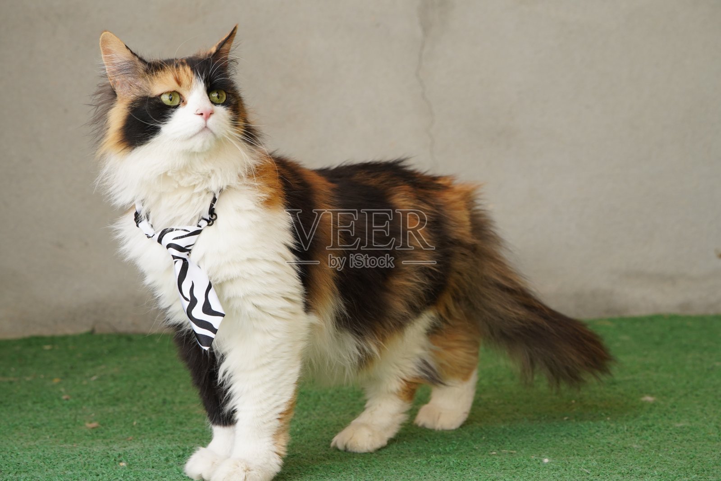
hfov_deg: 16.9
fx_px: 2423
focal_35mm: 121
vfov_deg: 11.3
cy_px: 240
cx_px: 360
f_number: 10
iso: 800
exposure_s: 1/80
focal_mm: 121
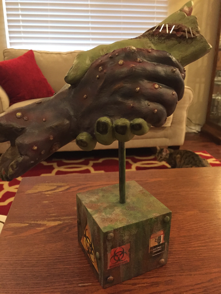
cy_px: 147
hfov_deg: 48.2
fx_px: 247
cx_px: 110
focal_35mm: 29
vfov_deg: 61.7
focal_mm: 4.15
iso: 320
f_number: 2.2
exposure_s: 1/15
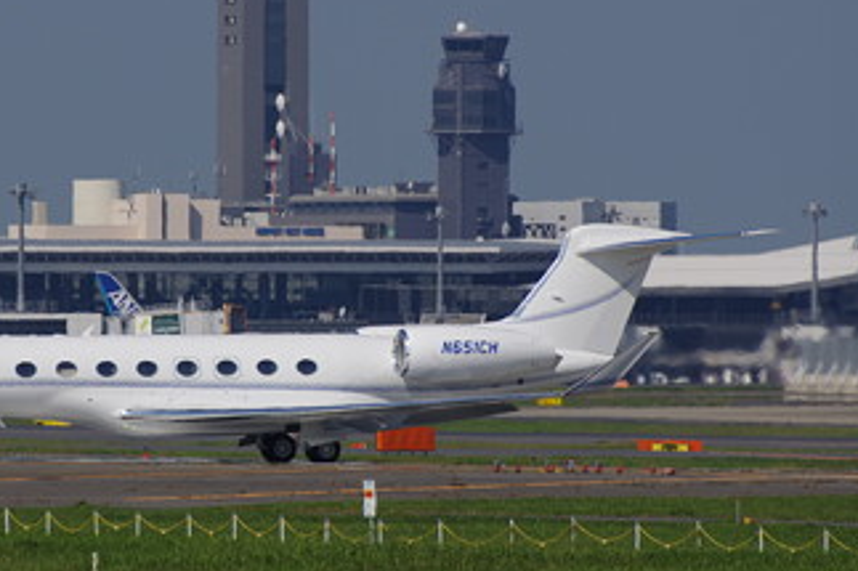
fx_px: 18413
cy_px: 232
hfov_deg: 2.7
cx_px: 295
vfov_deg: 1.8
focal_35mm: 773
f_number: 8
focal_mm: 370
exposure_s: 1/800
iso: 160
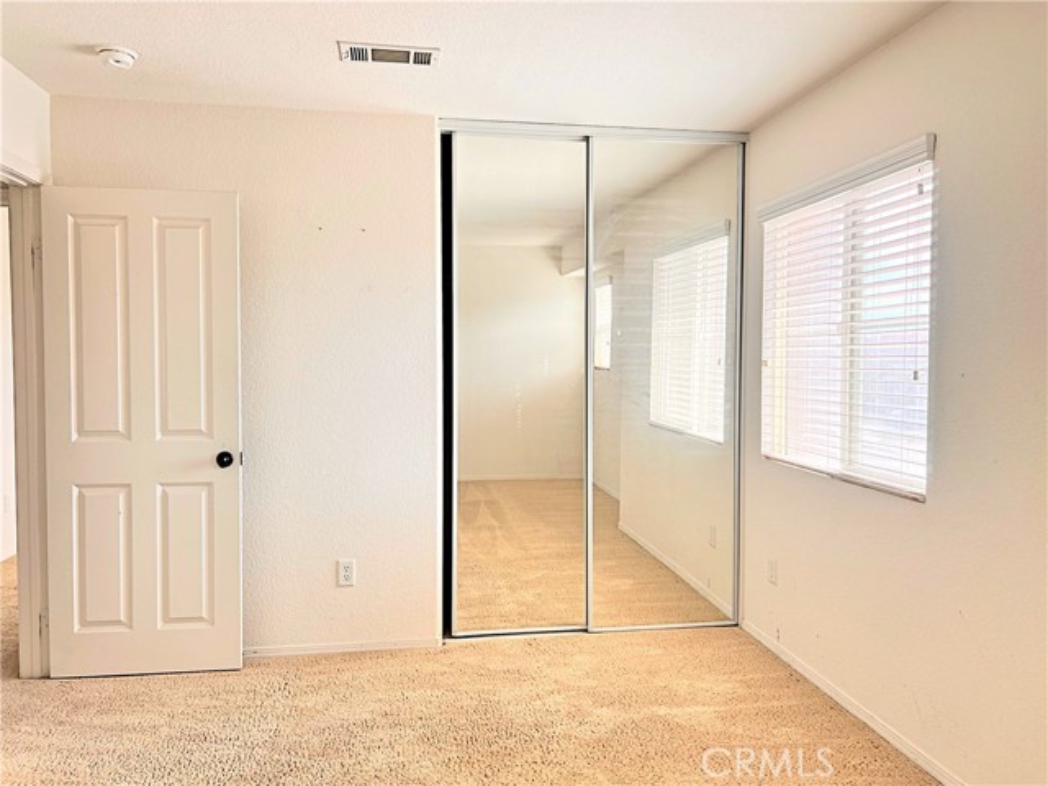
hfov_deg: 67.3
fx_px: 787
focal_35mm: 26
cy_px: 393
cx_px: 524
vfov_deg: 53.1
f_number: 1.5
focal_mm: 5.7
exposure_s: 1/254
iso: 40
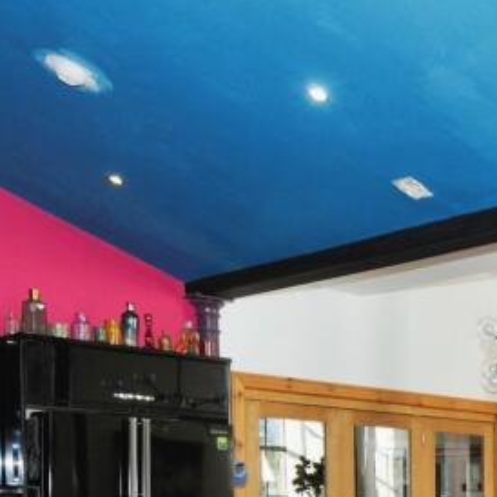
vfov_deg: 27.4
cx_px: 695
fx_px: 926
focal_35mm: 57
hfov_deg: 24.8
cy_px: 555
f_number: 7.1
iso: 200
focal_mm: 12
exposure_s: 1/20
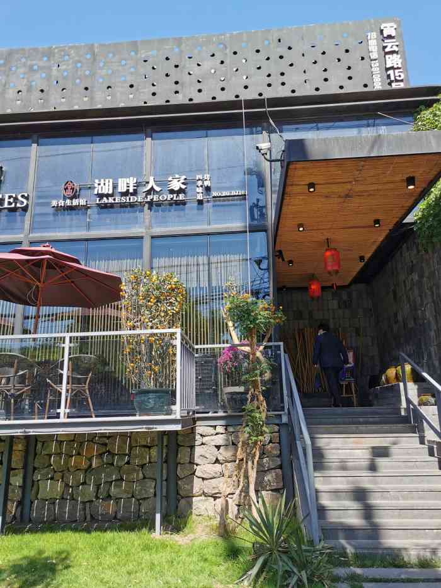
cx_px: 220
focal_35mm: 27
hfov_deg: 51.4
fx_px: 459
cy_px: 294
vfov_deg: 65.3
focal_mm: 5.58
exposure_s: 1/1429
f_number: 1.8
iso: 50
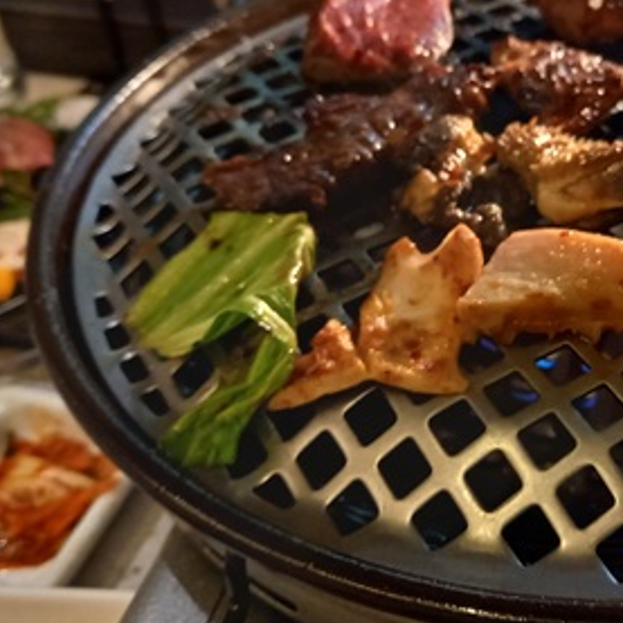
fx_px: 1038
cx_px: 511
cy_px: 236
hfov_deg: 32.4
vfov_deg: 33.2
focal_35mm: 51
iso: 400
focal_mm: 4.65
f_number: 1.8
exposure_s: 1/30
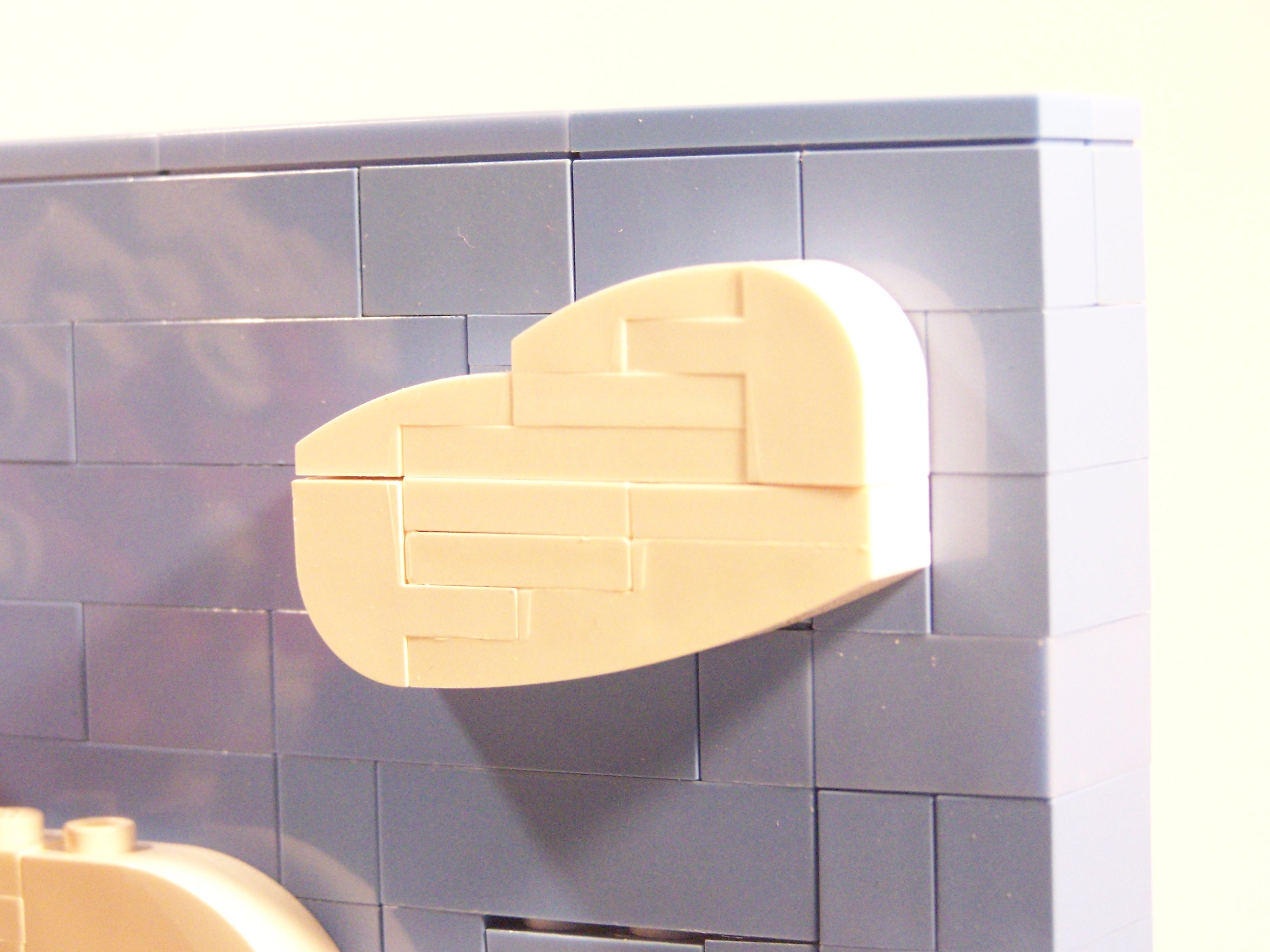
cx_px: 635
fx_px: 3449
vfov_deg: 15.7
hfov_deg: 20.9
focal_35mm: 94
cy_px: 476
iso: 400
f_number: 3.6
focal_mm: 15.6
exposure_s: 1/30
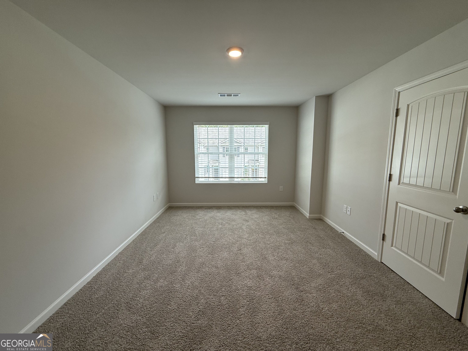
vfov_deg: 85.7
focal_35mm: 14
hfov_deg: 102.1
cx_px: 234
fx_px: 189
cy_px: 176
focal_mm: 2.22
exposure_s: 1/120
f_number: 2.2
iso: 64
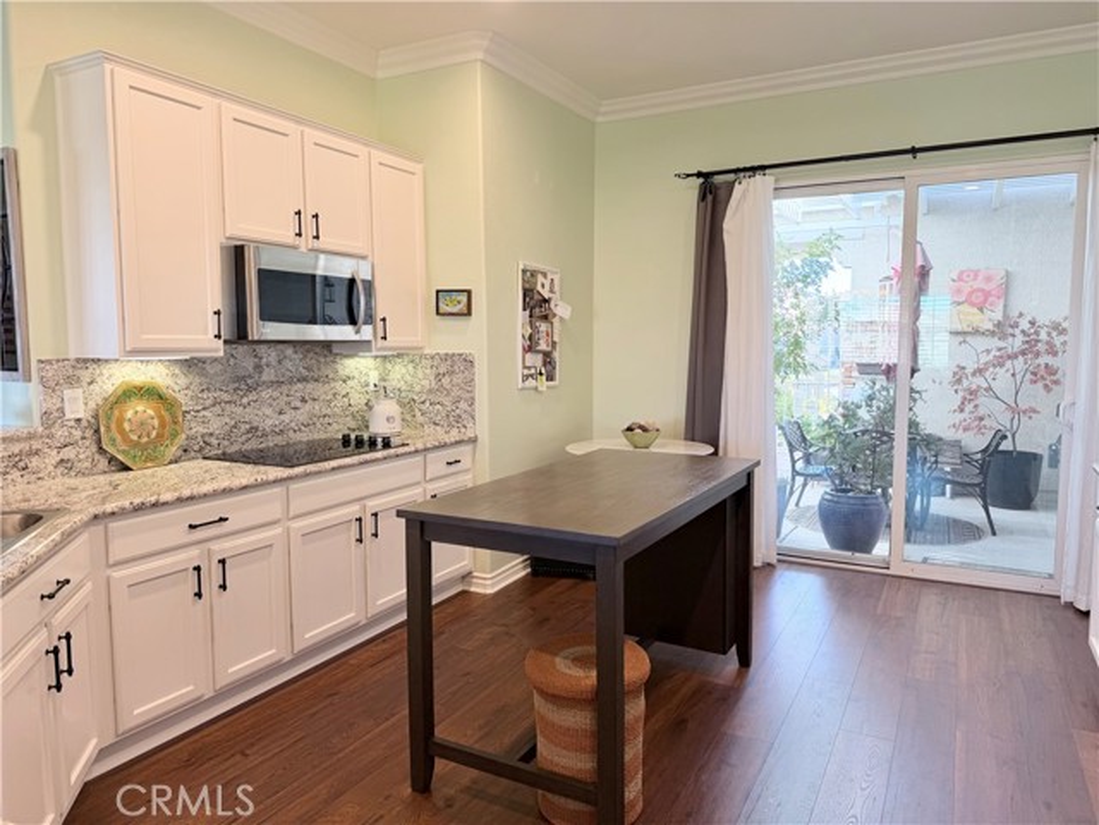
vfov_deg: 56.8
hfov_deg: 71.6
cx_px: 550
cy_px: 412
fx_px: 762
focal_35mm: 24
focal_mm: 6.76
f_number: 1.78
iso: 50
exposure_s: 1/129
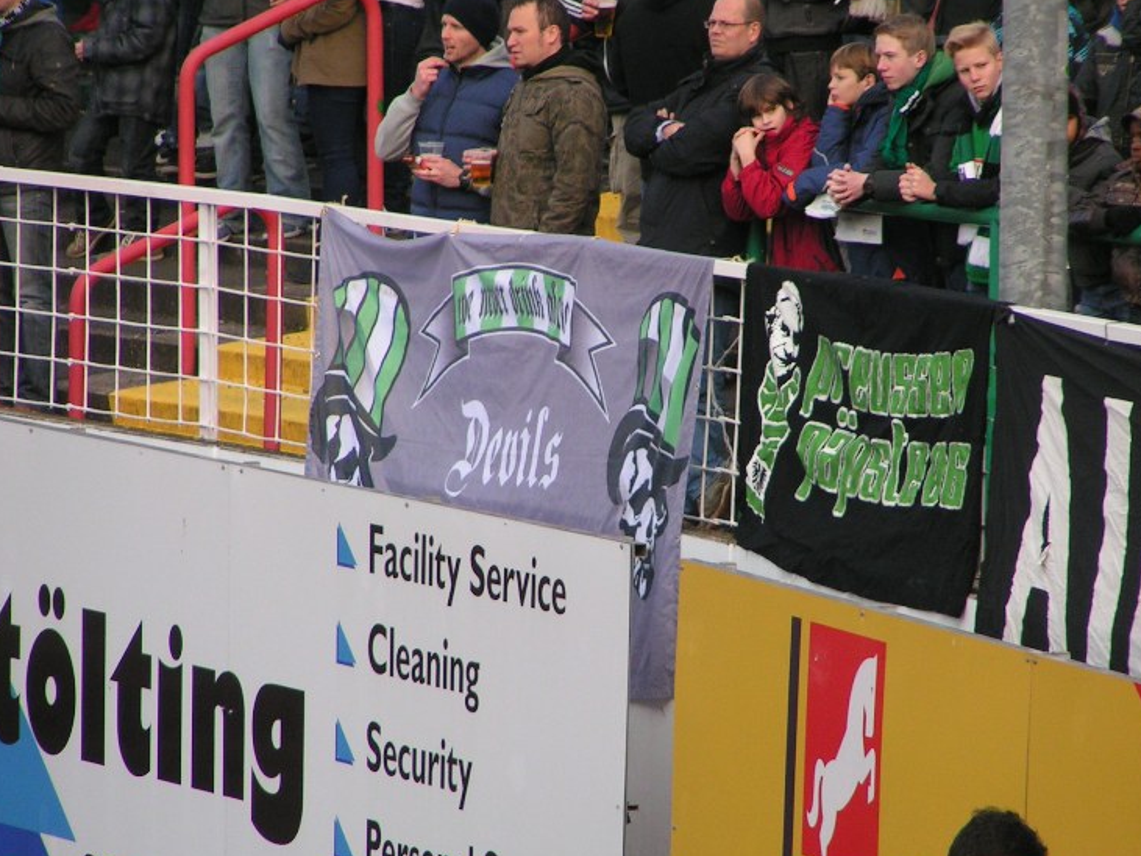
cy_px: 444
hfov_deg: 4.8
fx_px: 13710
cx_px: 615
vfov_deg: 3.6
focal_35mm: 416
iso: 100
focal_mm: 58
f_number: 3.5
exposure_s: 1/400
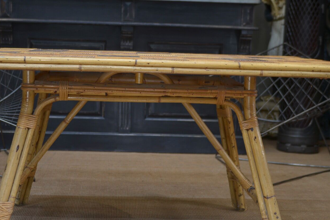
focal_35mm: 64
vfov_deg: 21.3
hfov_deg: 31.4
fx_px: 587
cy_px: 104
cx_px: 139
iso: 200
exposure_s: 1/50
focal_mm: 35
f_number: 2.8
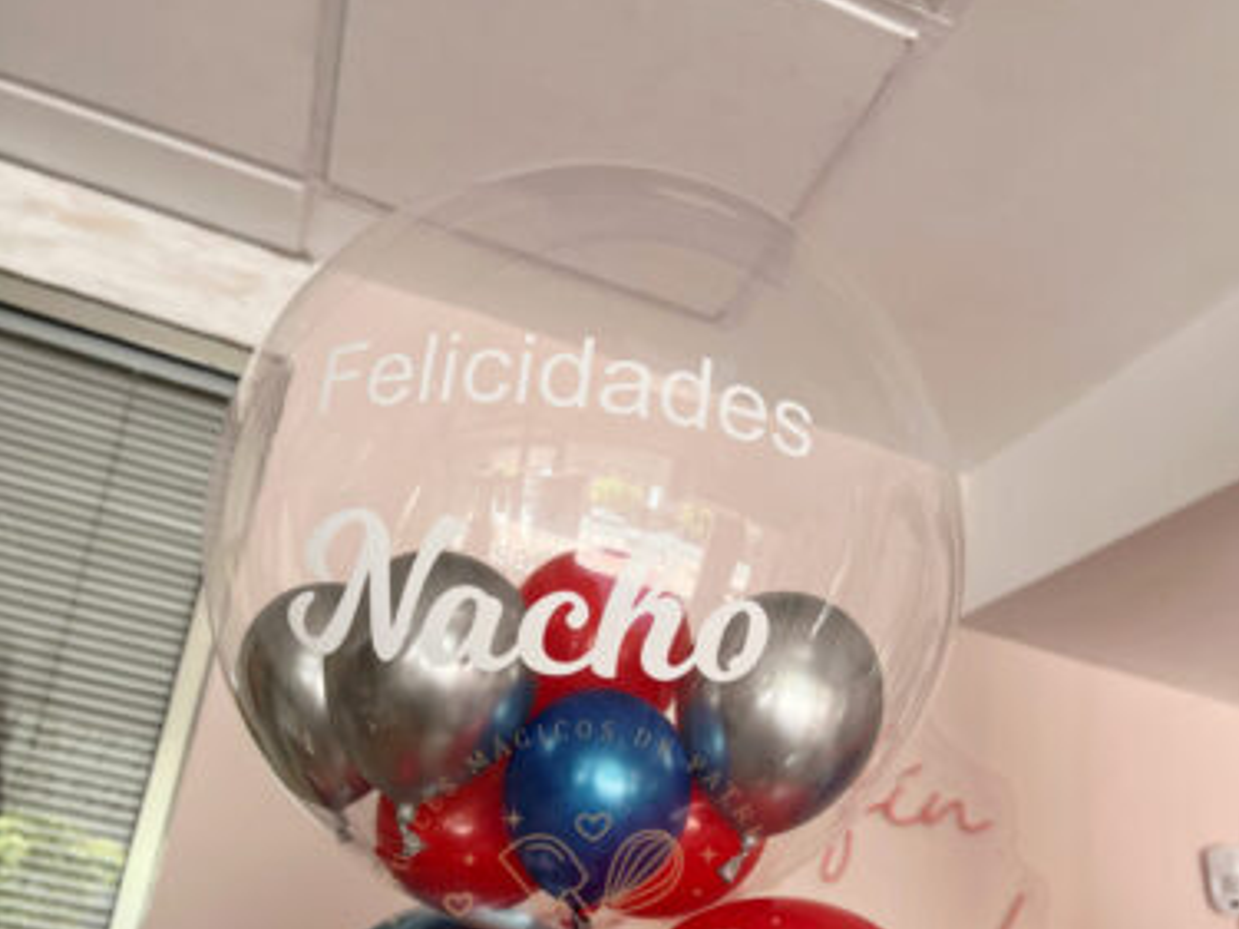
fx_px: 1252
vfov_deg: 39.2
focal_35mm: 35
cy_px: 739
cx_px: 623
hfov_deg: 52.6
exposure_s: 1/121
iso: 50
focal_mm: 5.7
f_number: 1.5
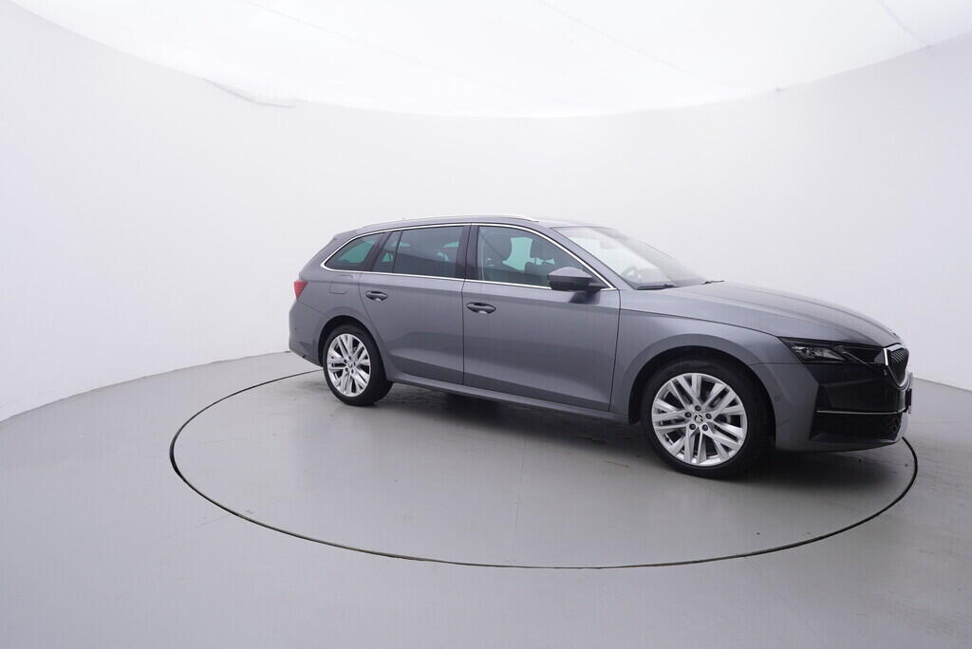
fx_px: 608
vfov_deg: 56.2
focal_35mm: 22
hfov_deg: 77.3
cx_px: 486
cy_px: 324
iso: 200
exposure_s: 1/80
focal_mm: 15
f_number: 5
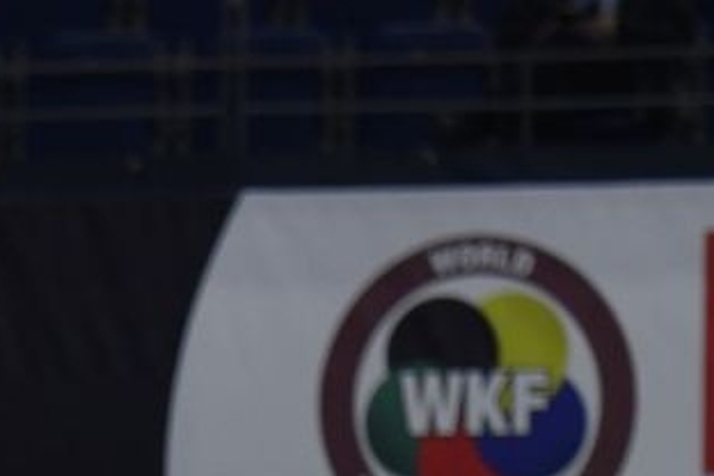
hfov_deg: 2.9
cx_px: -570
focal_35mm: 704
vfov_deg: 1.9
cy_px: 824
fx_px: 13962
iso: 800
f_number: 2.8
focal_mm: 122
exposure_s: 1/800
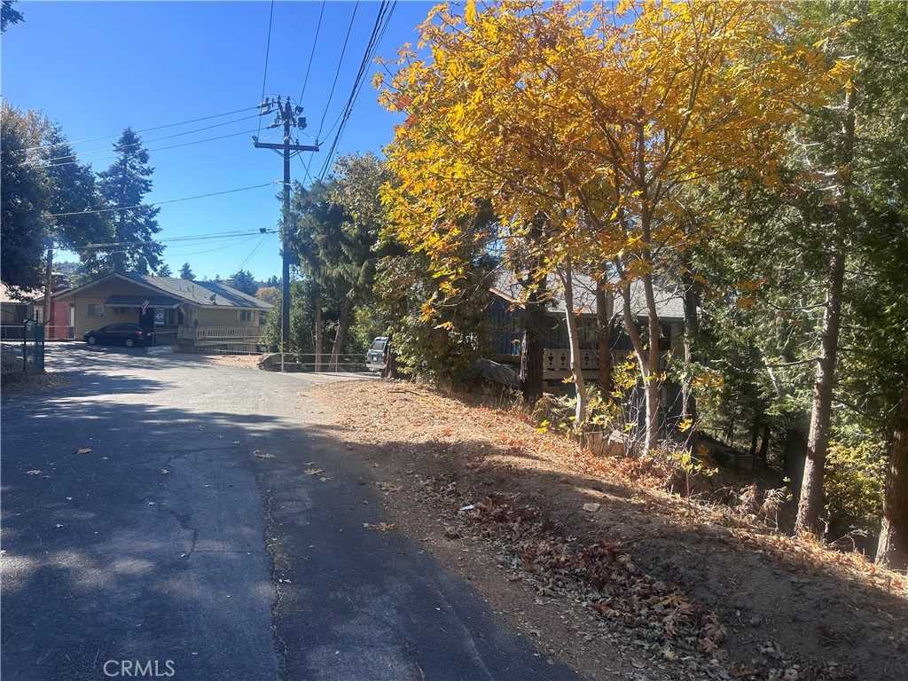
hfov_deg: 71.6
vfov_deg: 56.8
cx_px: 454
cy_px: 340
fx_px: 630
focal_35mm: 24
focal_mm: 6.86
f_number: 1.78
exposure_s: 1/1517
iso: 80
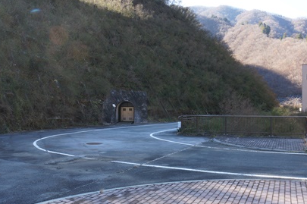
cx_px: 158
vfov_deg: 40.9
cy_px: 117
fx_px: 273
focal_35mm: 32
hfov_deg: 58.8
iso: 100
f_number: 4.5
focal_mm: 18
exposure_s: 1/80
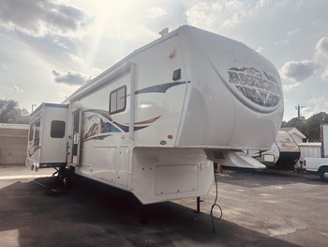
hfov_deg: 71.6
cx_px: 164
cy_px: 124
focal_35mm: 24
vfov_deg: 56.9
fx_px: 228
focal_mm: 6.86
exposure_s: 1/12048
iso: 80
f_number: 1.78
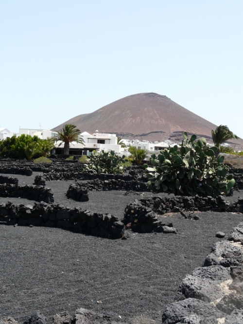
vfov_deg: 38.9
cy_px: 162
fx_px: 458
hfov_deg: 29.7
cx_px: 122
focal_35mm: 49
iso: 100
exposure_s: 1/320
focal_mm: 8.1
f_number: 5.6
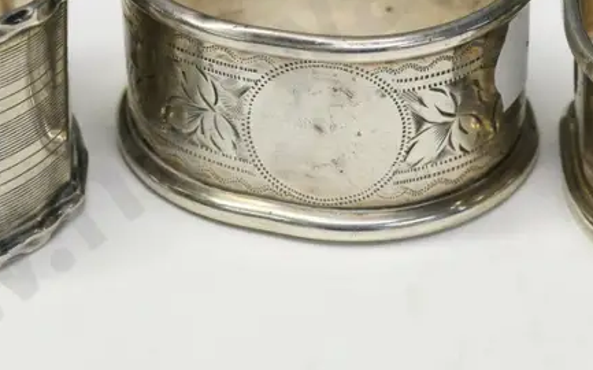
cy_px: 30
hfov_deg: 7.0
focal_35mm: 301
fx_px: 4861
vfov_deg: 4.4
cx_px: 325
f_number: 5.6
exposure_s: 1/200
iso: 3200
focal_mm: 60
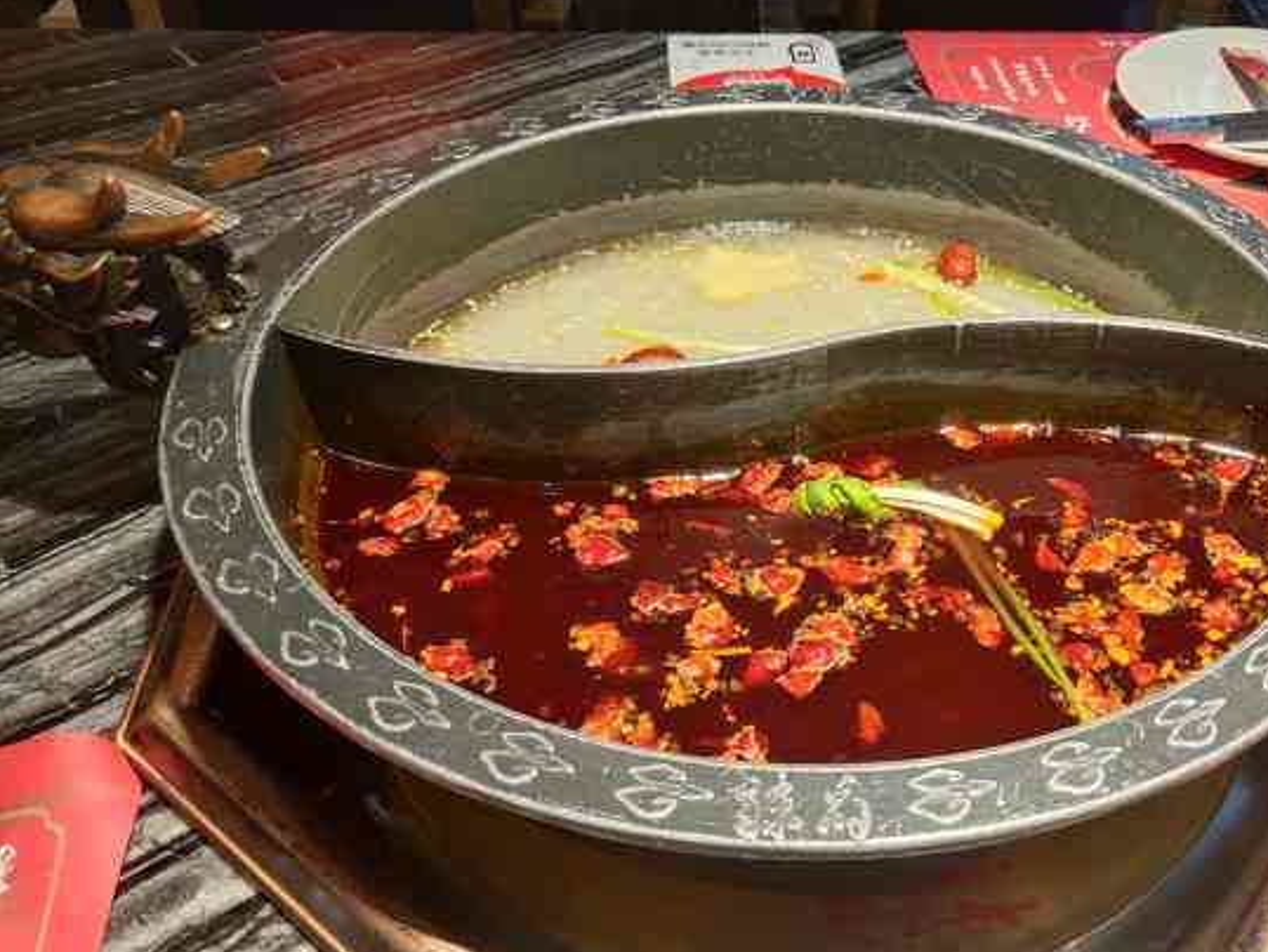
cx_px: 823
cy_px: 496
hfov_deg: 47.2
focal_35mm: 39
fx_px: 1429
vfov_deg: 36.8
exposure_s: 1/100
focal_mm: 4.35
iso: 241
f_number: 1.8
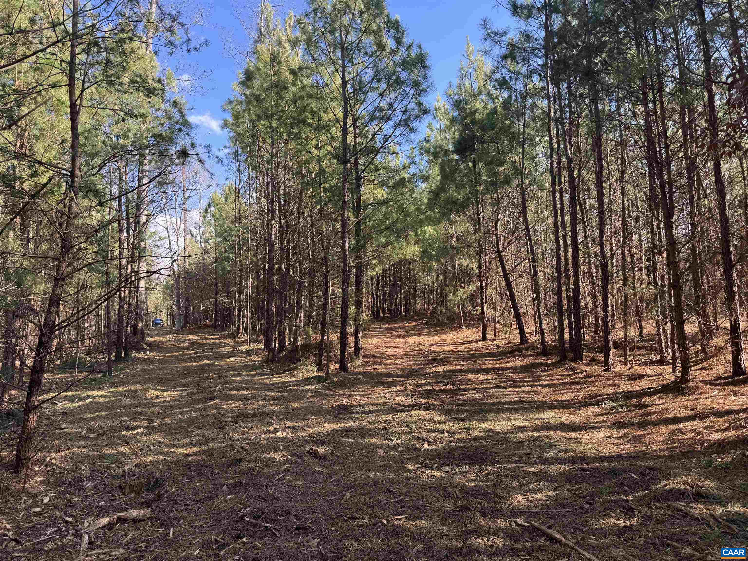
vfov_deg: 56.8
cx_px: 374
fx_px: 519
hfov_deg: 71.6
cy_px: 280
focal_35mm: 24
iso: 80
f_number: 1.78
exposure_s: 1/539
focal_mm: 6.76
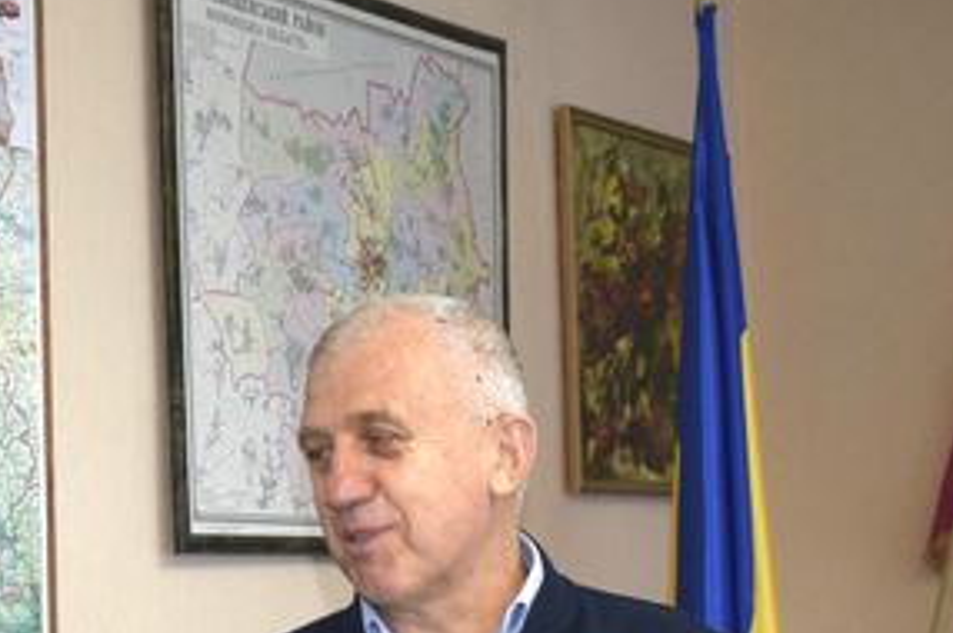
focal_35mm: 106
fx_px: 2811
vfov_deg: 12.6
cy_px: 726
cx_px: 17
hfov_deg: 18.8
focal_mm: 27
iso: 800
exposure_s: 1/60
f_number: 4
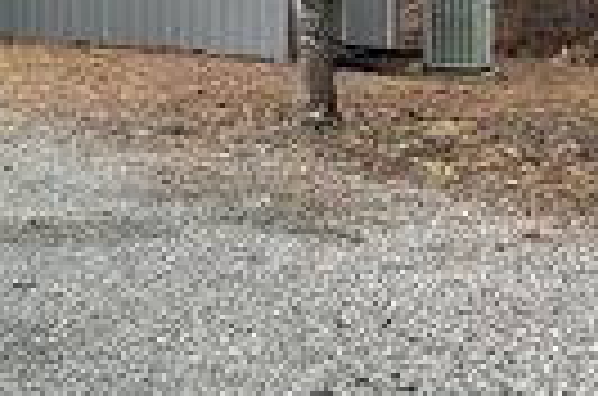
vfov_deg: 13.0
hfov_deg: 18.5
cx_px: -198
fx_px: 1690
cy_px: -101
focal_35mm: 102
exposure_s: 1/539
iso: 50
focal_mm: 5.1
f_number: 1.6
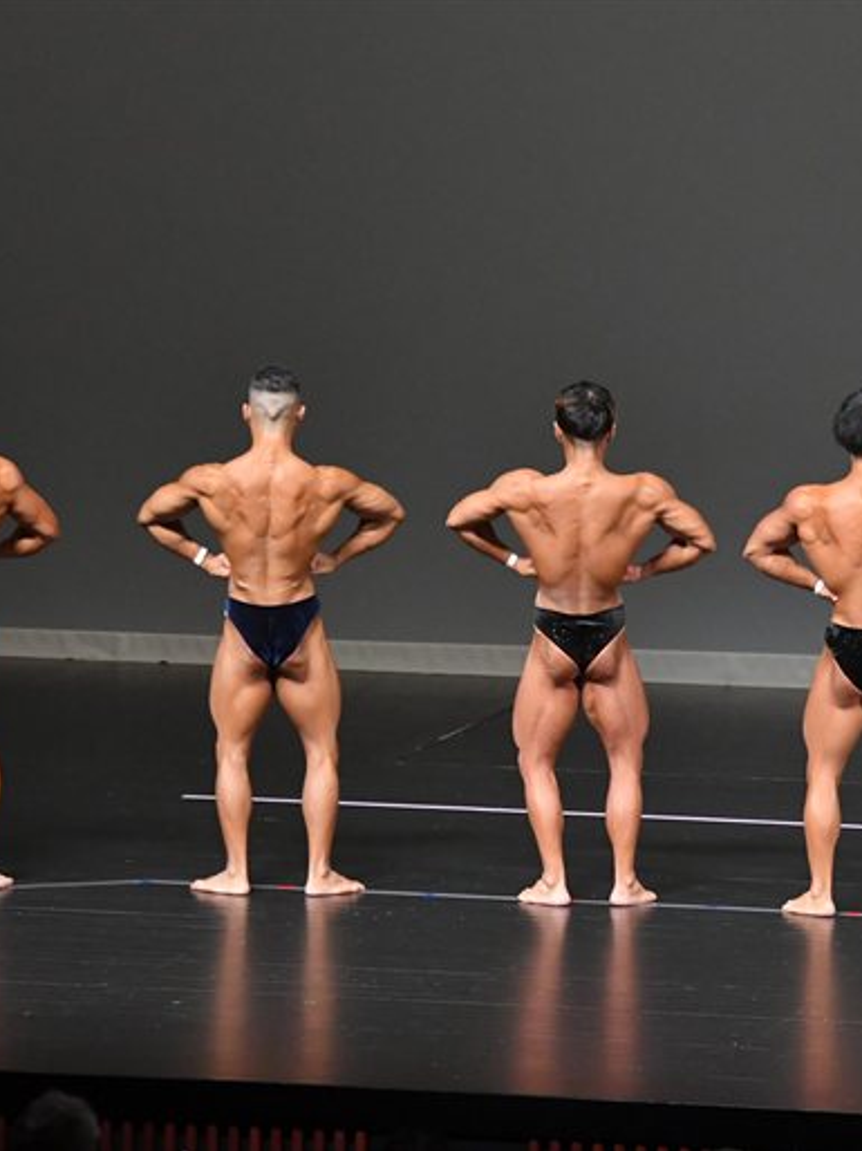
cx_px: 599
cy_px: 576
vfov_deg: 6.8
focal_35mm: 293
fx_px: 9736
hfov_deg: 5.1
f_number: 5.6
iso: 5000
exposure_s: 1/400
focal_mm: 135
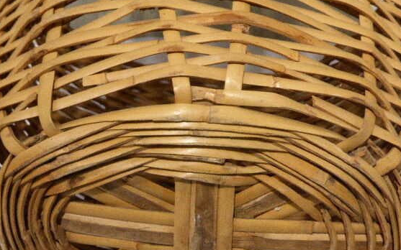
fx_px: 918
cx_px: 197
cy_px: 117
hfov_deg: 24.6
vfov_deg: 15.5
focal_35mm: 84
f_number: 4.9
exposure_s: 1/250
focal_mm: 11.7
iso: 800
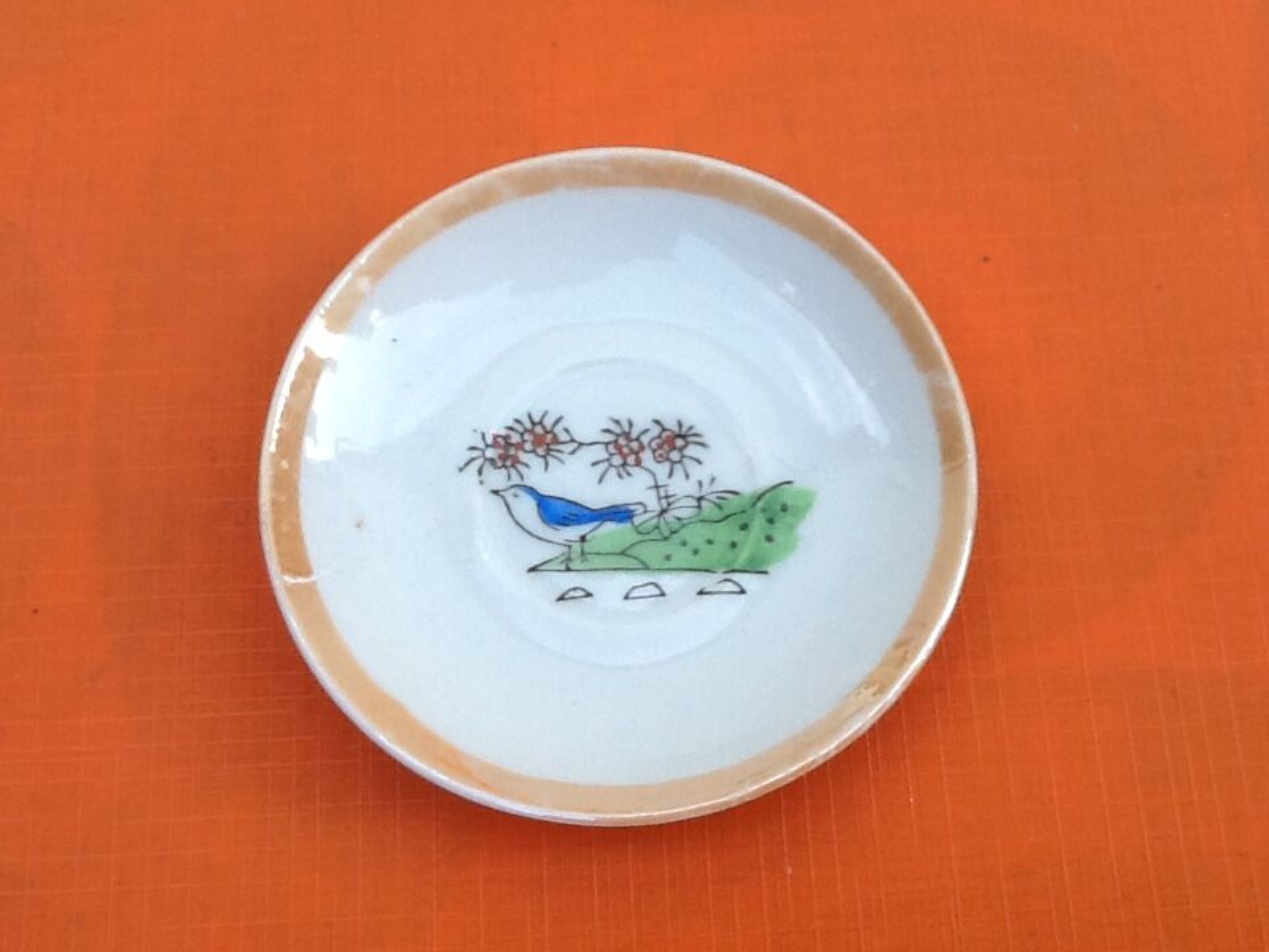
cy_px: 476
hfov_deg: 42.9
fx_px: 1613
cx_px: 634
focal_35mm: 44
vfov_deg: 32.9
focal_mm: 2.03
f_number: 2.4
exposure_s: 1/60
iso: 50
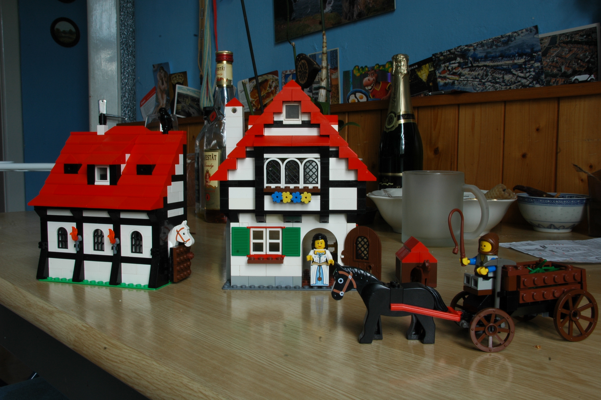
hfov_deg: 57.3
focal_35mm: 33
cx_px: 300
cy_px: 200
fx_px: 550
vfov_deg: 39.9
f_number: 25
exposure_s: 1/2
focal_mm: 22
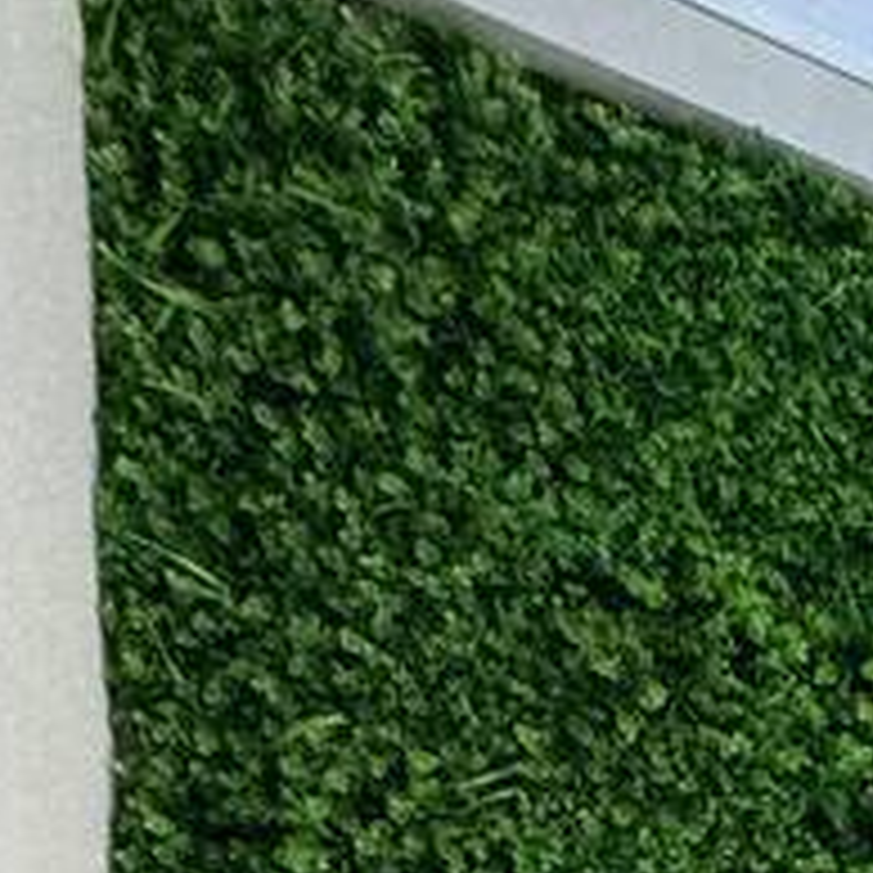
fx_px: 1969
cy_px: 1814
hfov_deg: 17.5
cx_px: 1764
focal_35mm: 69
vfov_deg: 17.1
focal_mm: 2.22
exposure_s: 1/384
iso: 40
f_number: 2.2
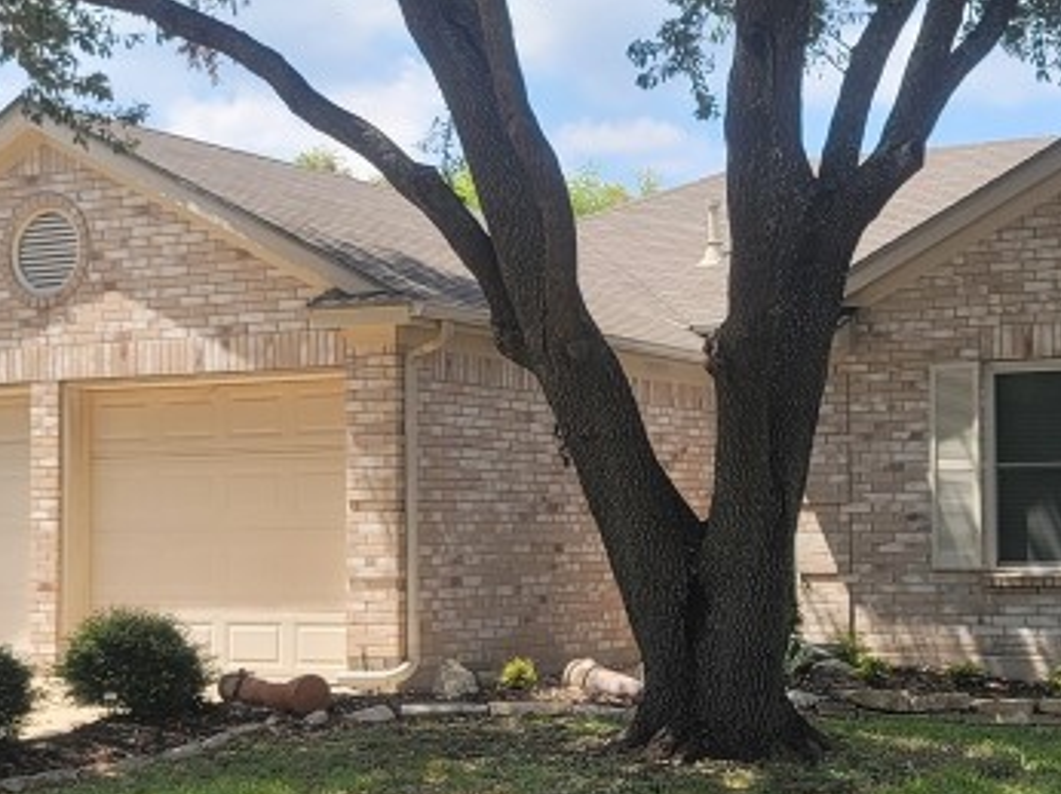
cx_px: 601
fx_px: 2267
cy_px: 435
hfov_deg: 26.3
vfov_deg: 19.9
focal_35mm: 74
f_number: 1.8
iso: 20
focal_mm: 7
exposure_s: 1/563
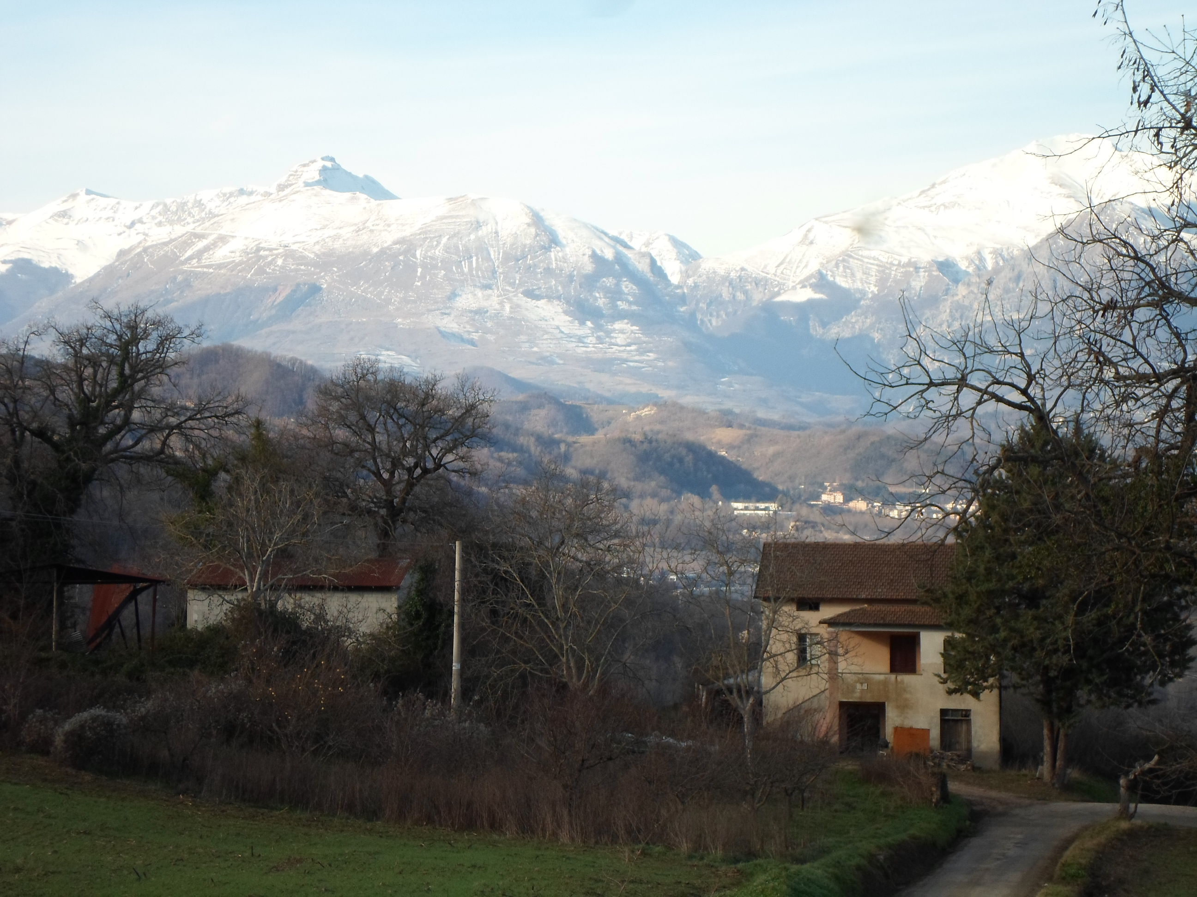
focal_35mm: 110
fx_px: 3804
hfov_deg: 17.9
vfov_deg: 13.5
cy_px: 448
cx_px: 598
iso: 120
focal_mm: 19.8
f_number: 5.7
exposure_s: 1/180
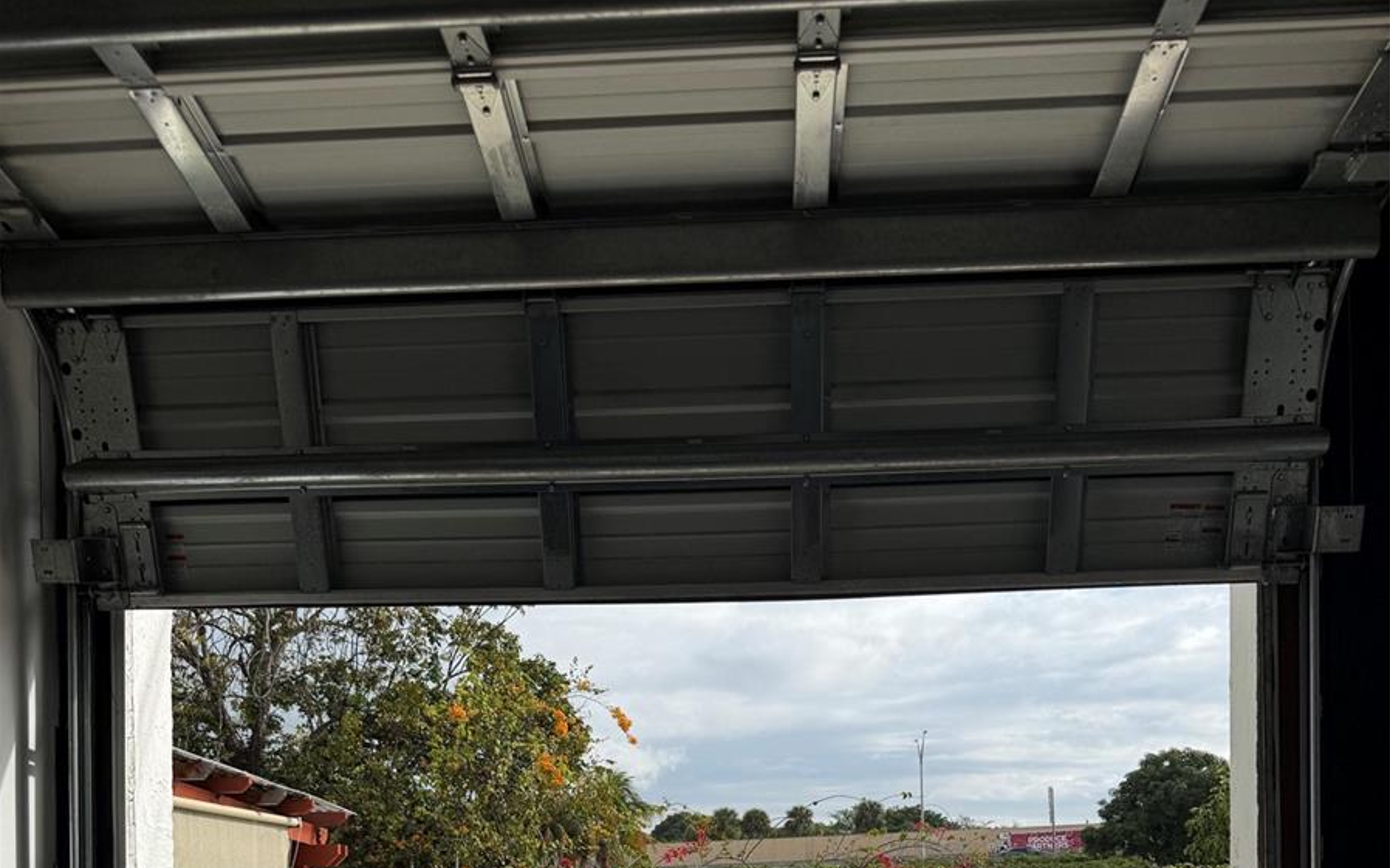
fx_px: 1288
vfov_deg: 33.5
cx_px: 695
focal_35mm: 34
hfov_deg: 56.7
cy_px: 902
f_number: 1.78
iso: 80
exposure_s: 1/6711
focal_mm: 6.76
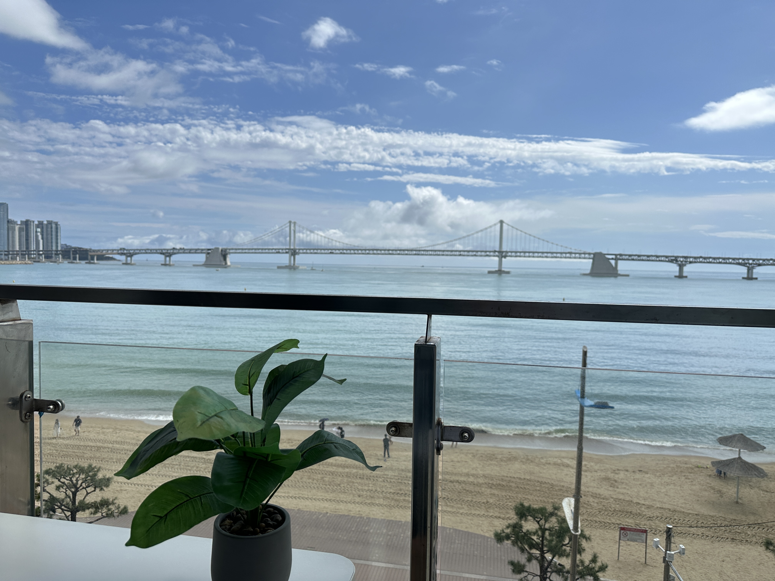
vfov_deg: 56.8
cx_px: 388
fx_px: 537
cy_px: 290
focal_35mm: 24
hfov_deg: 71.6
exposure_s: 1/8929
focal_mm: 6.86
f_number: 1.78
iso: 80
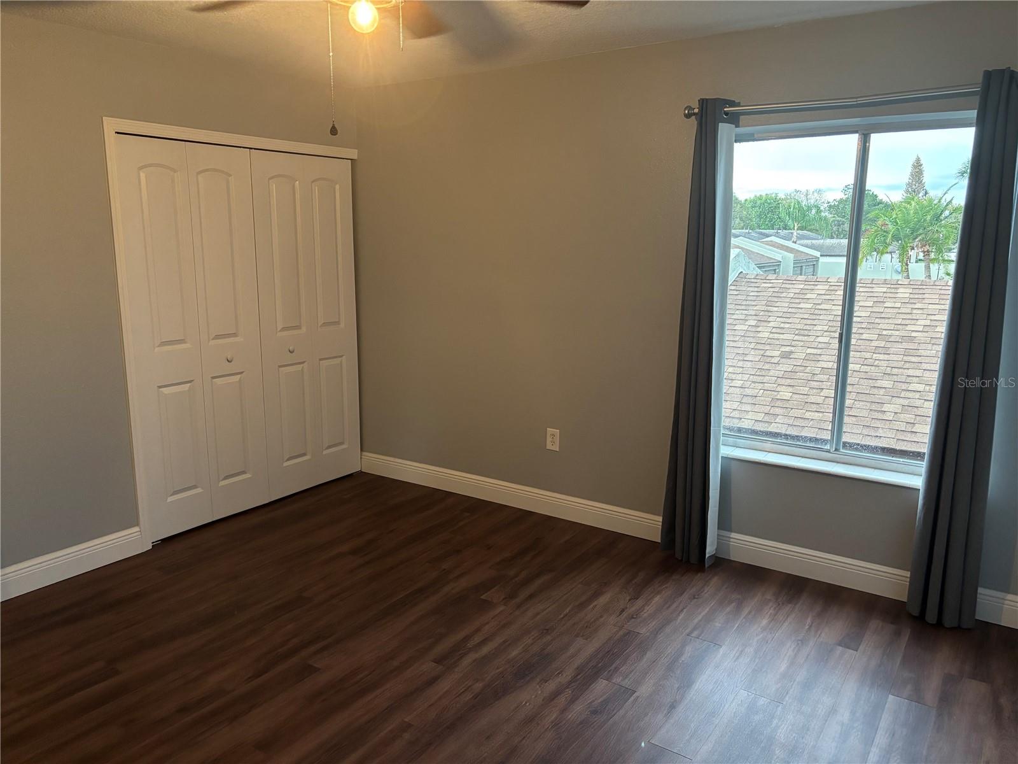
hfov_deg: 67.3
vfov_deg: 53.1
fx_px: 765
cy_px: 382
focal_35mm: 26
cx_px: 509
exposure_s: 1/60
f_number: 1.6
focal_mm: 5.96
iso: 500
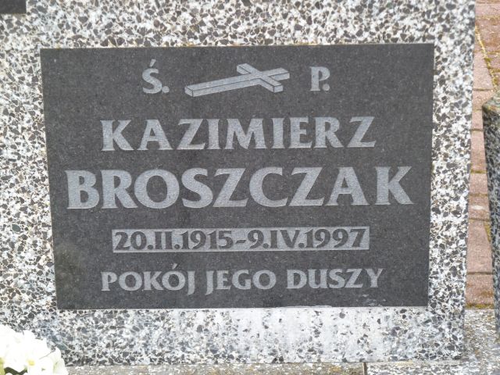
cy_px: 188
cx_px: 250
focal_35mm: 137
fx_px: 1979
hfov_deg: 14.4
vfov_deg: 10.8
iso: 125
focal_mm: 22.5
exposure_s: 1/50
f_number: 4.5
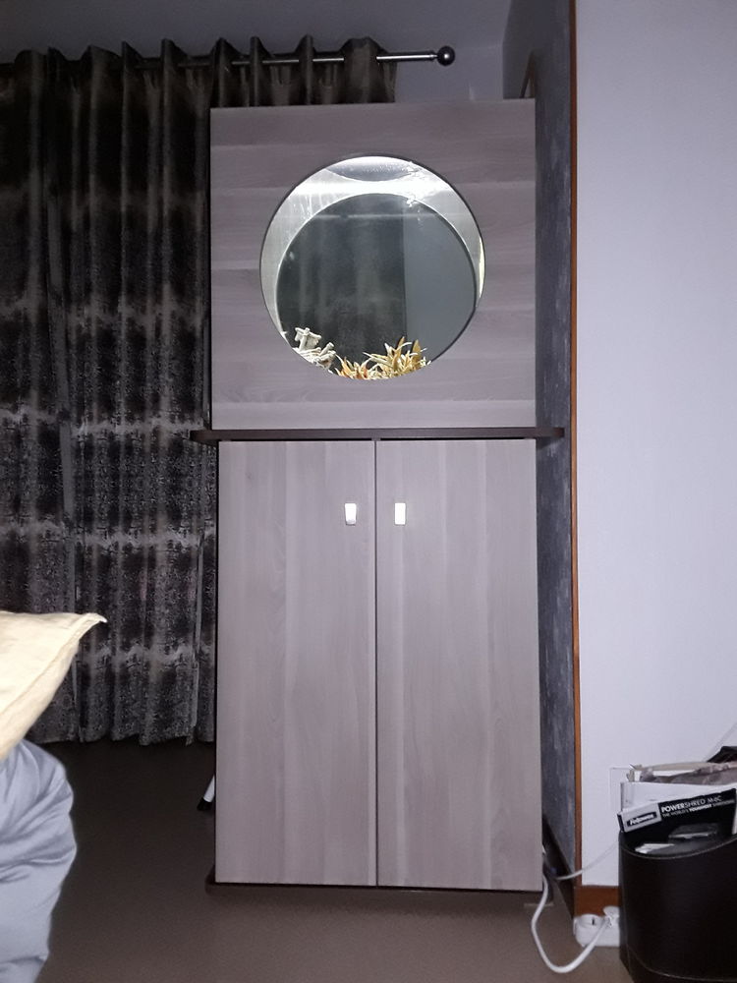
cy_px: 492
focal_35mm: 27
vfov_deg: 65.3
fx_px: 766
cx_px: 368
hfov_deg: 51.4
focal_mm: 2.91
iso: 160
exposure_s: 1/20
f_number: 1.9
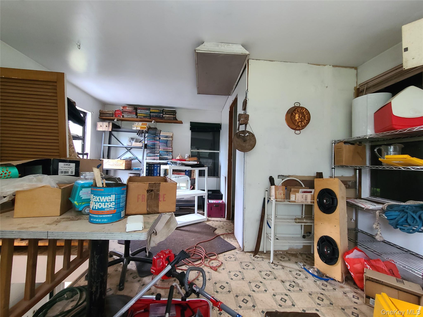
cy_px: 158
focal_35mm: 13
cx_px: 212
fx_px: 159
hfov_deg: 106.2
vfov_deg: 89.9
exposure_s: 1/30
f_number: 2.2
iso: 400
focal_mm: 2.2
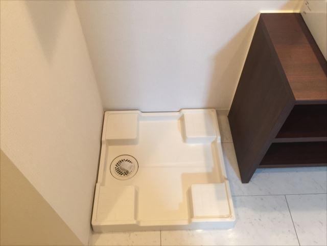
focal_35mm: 29
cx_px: 164
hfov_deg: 61.7
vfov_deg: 48.2
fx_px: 274
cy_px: 123
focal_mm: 4.15
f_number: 2.2
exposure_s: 1/33
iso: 160
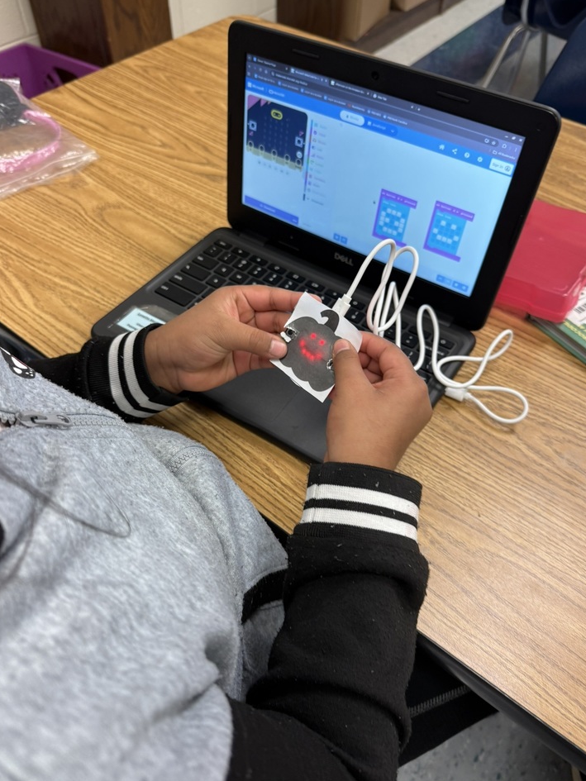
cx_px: 284
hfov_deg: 53.1
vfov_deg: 67.3
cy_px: 393
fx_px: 587
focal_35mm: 26
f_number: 1.78
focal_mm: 6.76
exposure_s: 1/60
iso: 125
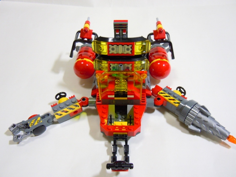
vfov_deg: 46.8
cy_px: 88
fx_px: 205
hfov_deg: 60.0
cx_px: 118
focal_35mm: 30
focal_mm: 5.4
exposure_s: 1/10
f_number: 3.5
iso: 400
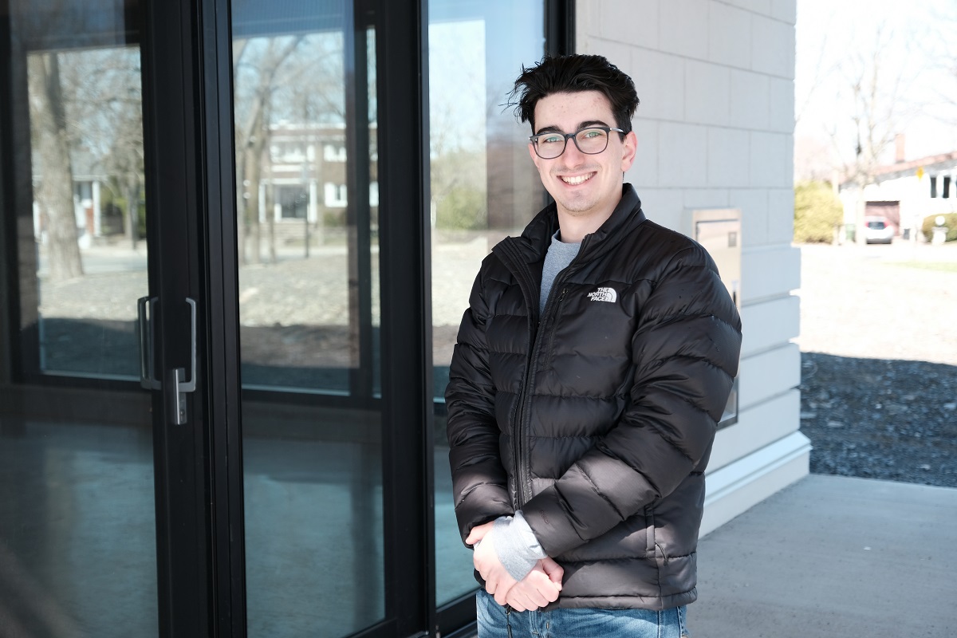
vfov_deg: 26.5
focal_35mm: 51
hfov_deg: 38.9
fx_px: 1356
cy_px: 319
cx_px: 478
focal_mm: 34.2
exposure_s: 1/450
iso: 200
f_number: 2.8
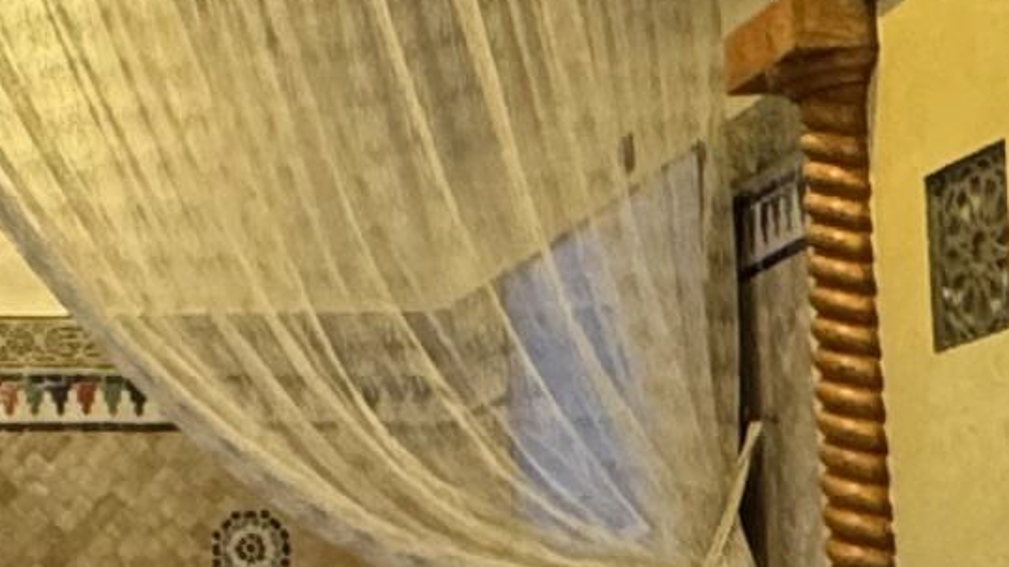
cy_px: 511
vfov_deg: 10.6
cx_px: -417
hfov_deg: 17.3
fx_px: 3050
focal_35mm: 114
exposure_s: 1/50
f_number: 2.2
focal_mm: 2.22
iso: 400
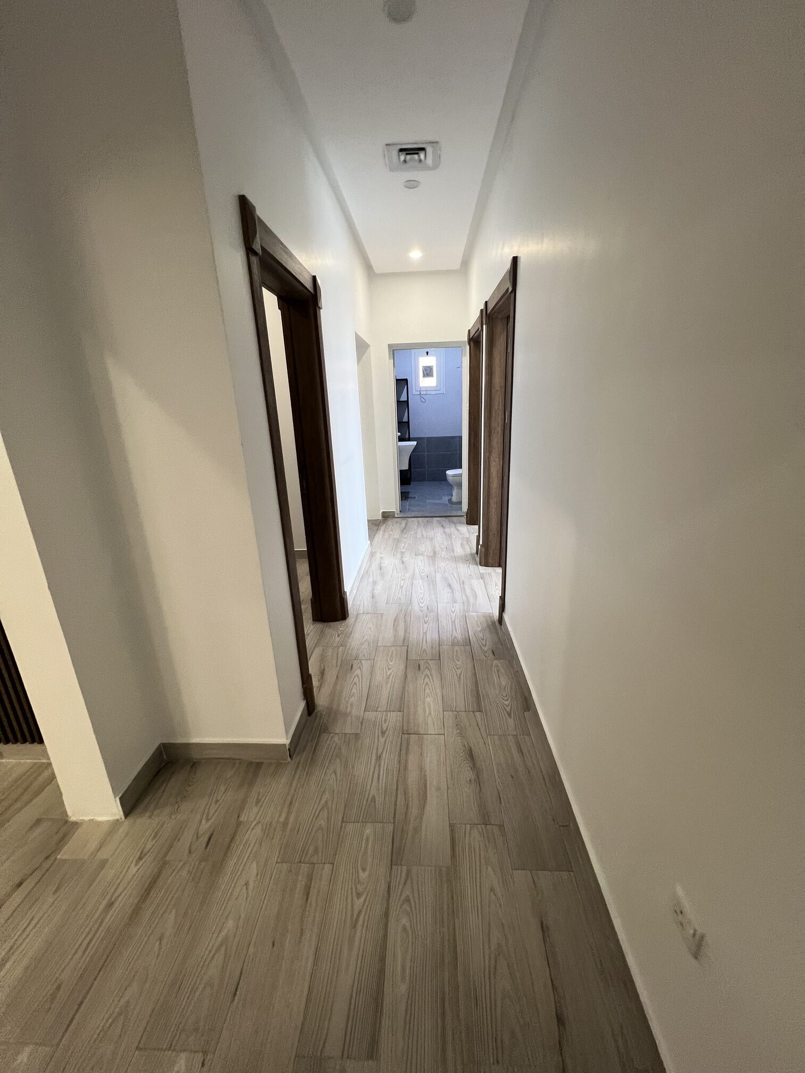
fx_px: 403
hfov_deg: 89.9
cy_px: 536
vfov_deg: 106.2
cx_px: 402
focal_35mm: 13
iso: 200
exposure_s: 1/100
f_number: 1.8
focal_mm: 1.57
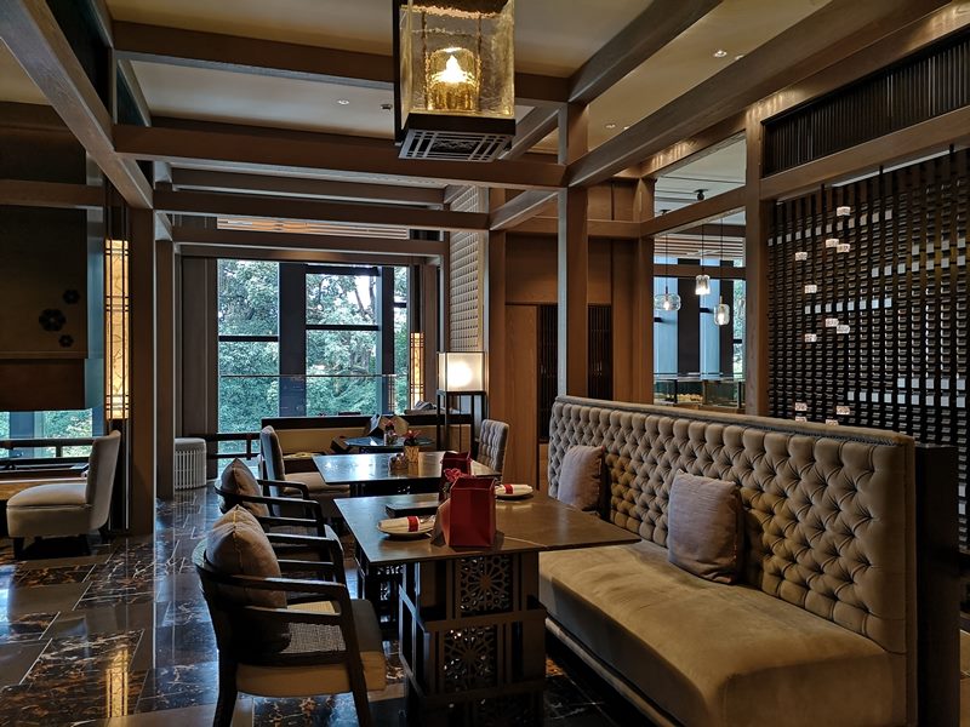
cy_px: 364
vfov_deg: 51.4
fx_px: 757
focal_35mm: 27
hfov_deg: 65.3
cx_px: 485
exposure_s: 1/30
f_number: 1.8
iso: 250
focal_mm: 3.95
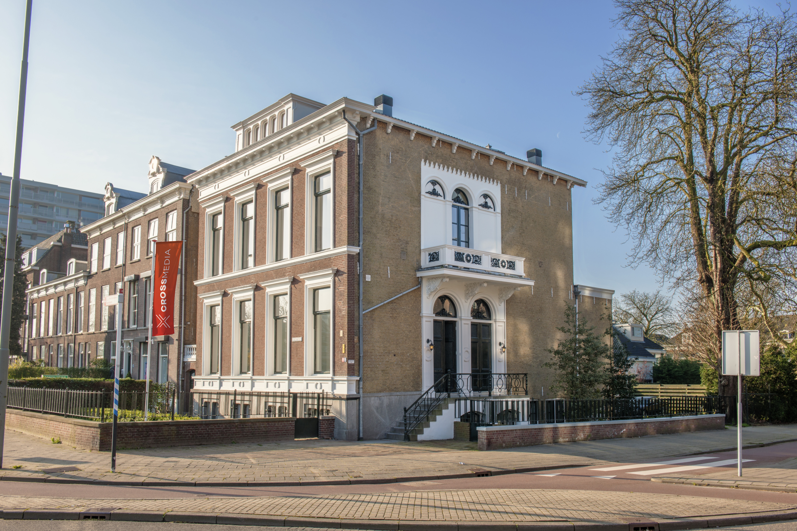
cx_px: 398
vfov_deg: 42.3
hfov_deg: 60.3
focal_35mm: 31
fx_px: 686
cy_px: 266
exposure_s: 1/90
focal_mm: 31
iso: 100
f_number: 11
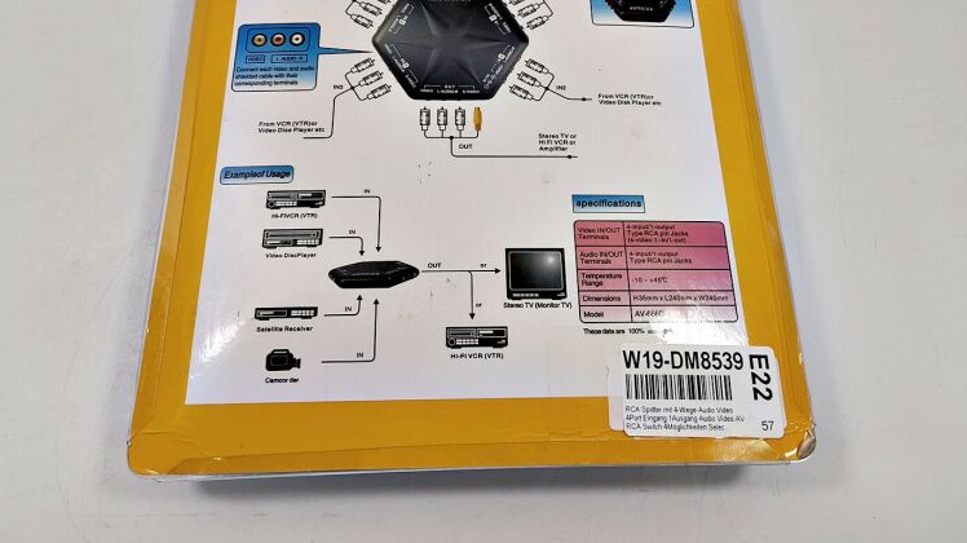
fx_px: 718
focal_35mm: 28
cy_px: 178
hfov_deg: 67.9
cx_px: 478
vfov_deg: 40.9
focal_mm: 4.6
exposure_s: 1/100
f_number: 2
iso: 25
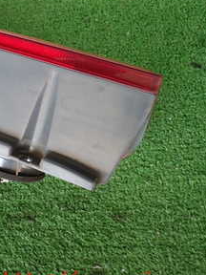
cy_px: 78
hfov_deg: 24.3
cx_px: -67
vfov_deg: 36.2
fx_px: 413
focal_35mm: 52
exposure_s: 1/60
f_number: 2
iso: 200
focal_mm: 4.5
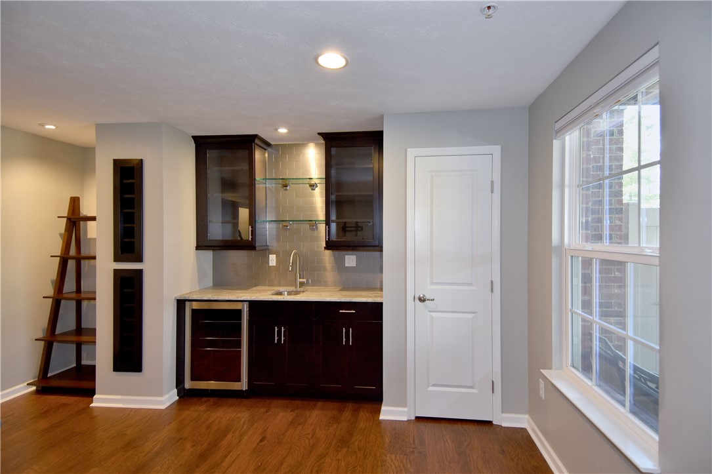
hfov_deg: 90.0
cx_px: 356
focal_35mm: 18
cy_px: 237
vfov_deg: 67.4
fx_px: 356
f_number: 4
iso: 400
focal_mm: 12
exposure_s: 1/60
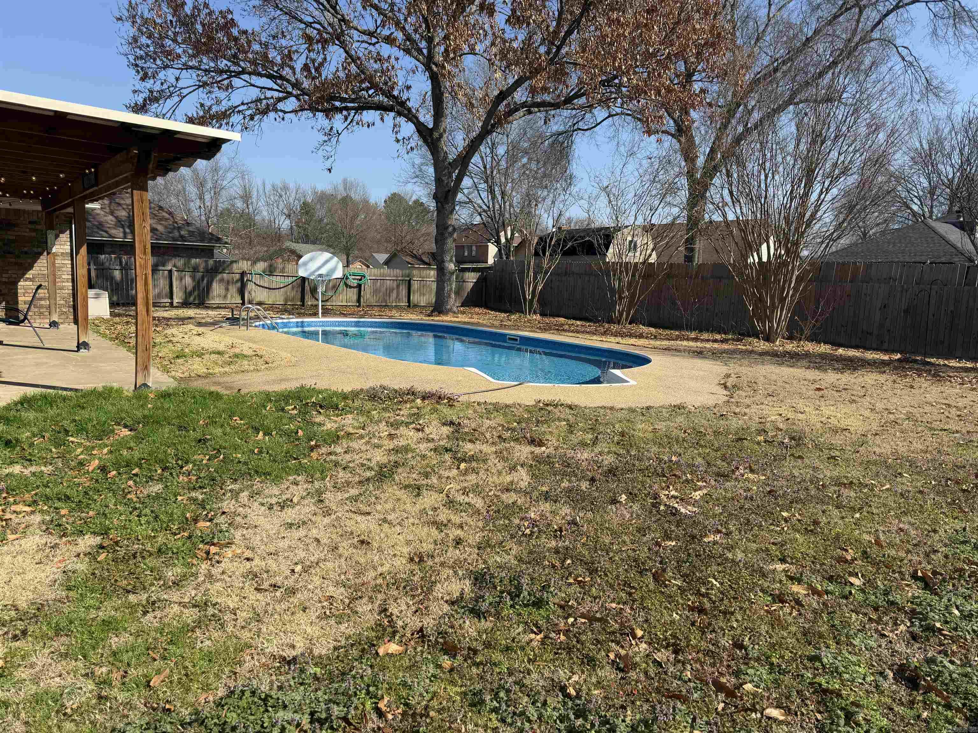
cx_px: 489
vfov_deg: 56.8
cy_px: 366
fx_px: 678
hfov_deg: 71.6
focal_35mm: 24
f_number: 1.78
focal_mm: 6.76
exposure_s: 1/3759
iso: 80
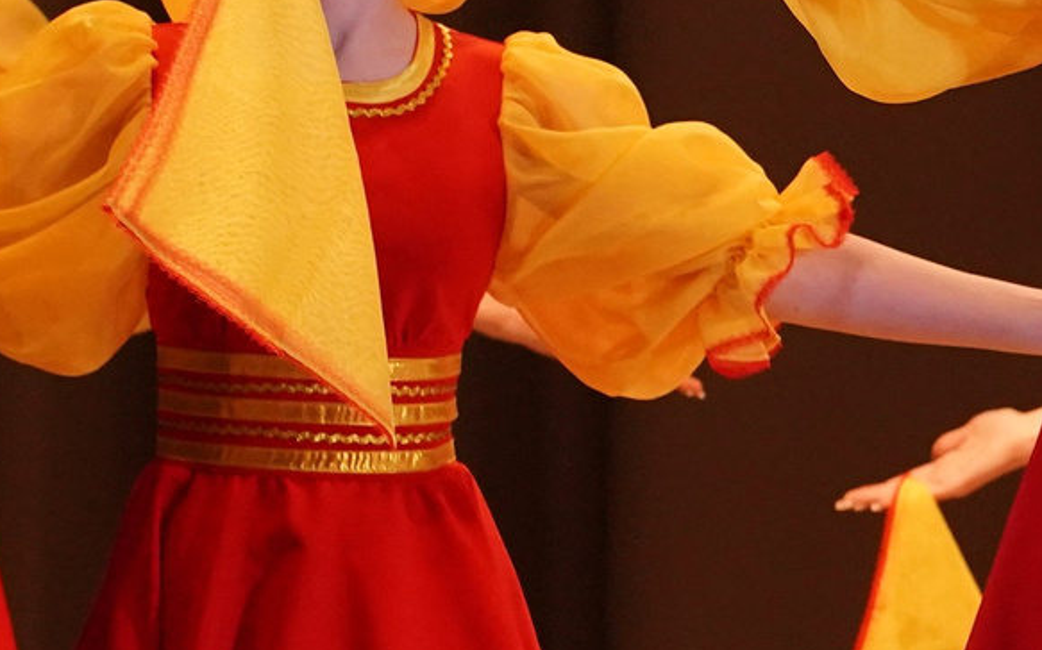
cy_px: 585
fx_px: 14365
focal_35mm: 506
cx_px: 1489
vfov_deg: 2.6
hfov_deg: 4.1
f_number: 5
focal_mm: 113
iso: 3200
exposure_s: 1/500
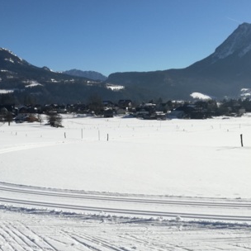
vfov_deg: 38.2
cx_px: 103
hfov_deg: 38.2
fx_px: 361
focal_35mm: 44
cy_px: 145
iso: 50
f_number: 2
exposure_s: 1/2114
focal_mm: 3.79
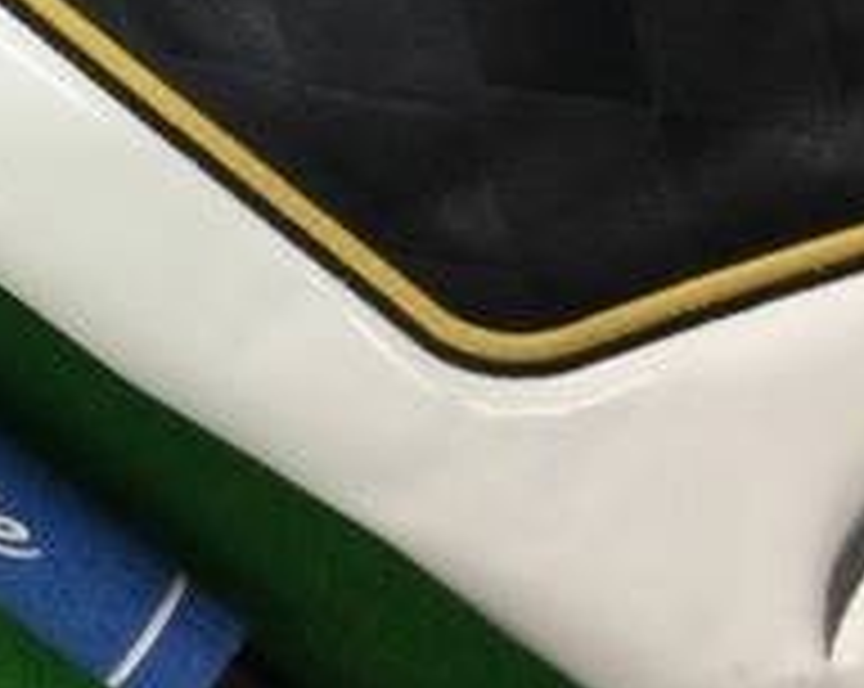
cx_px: -162
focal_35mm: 101
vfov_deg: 14.8
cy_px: -94
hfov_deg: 18.1
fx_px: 2579
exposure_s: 1/30
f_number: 2.4
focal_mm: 3.3
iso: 50
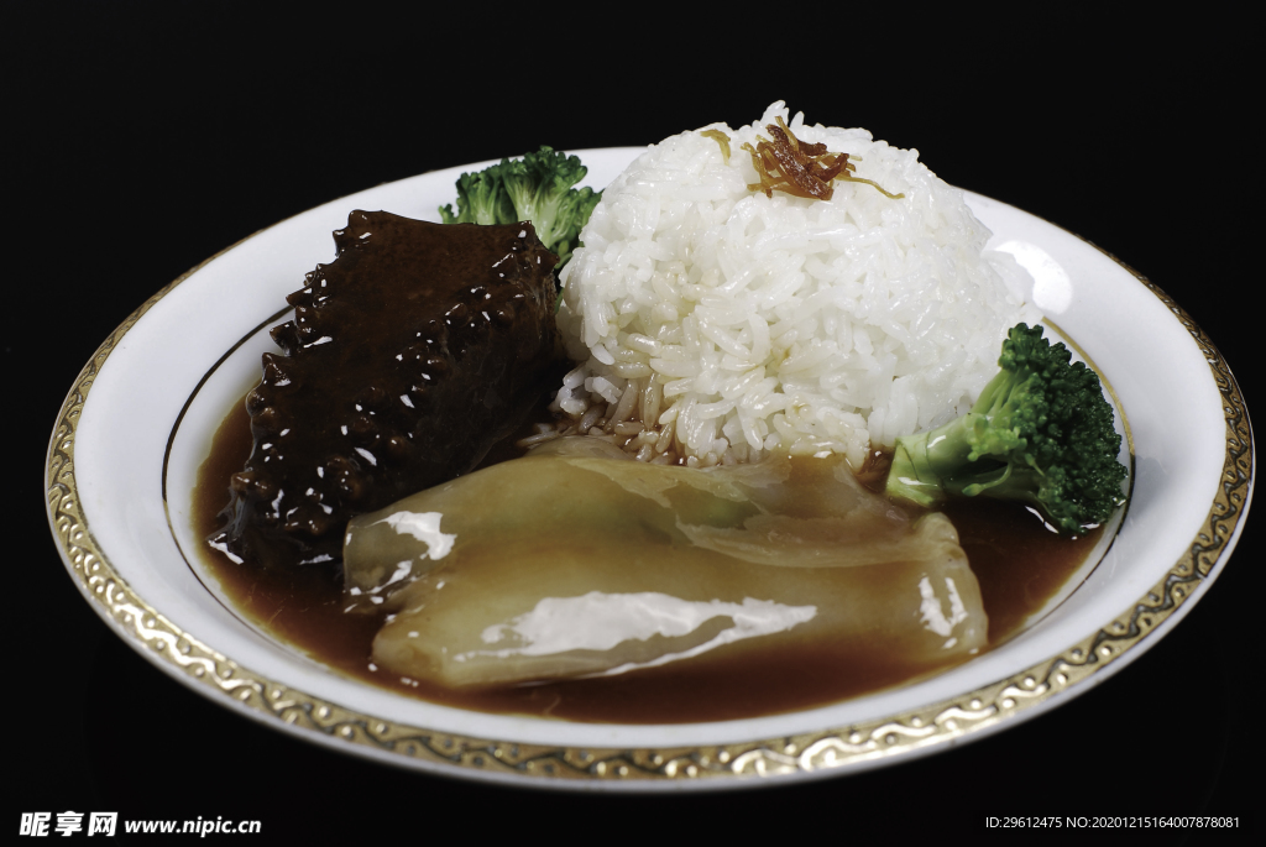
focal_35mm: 75
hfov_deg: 27.0
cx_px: 633
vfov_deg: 18.2
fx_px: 2640
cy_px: 424
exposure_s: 1/160
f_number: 8
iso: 100
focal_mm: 50
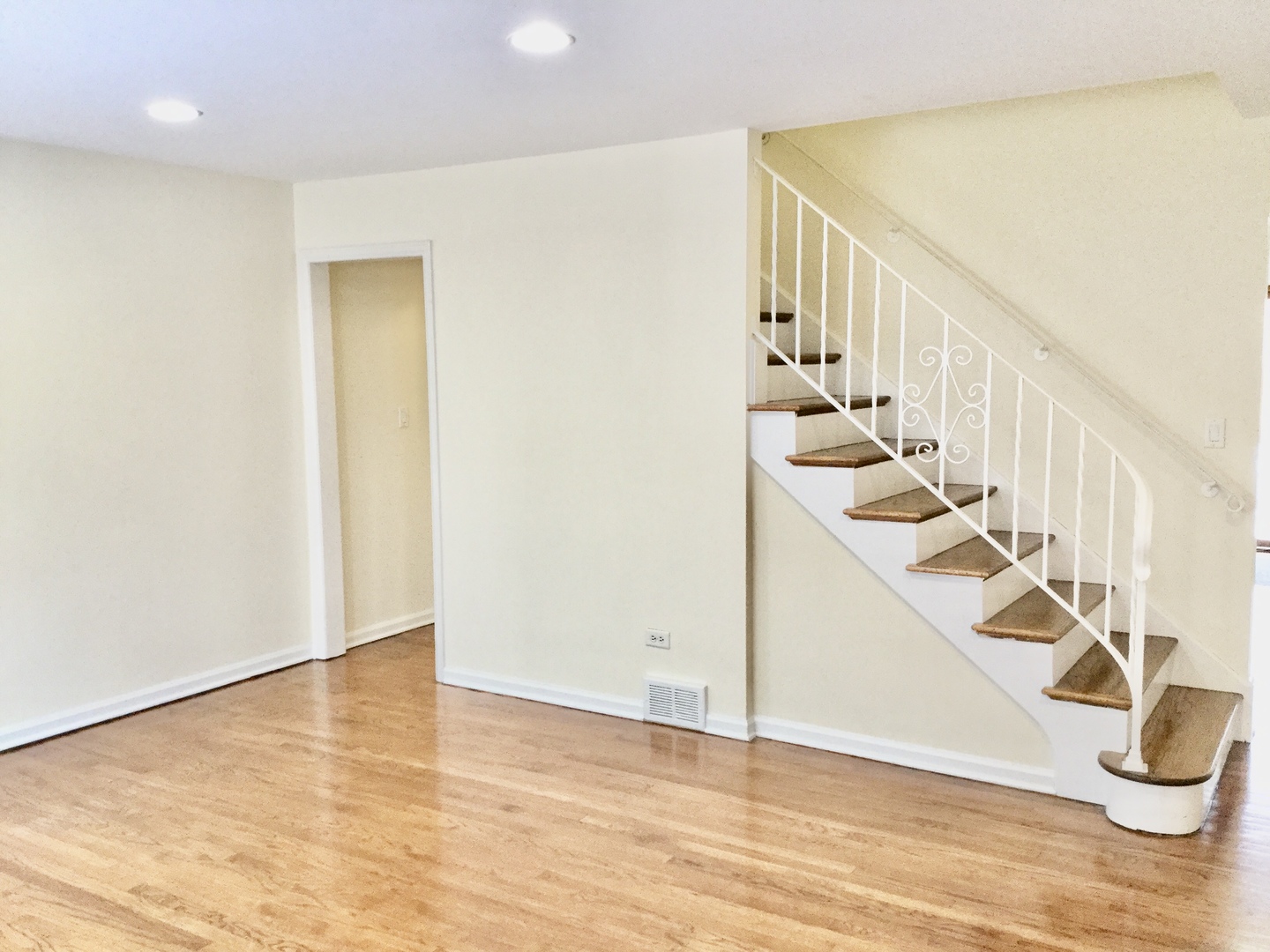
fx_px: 1137
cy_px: 476
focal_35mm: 31
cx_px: 635
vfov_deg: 45.4
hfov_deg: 58.4
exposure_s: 1/30
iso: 80
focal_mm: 3.3
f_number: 2.4
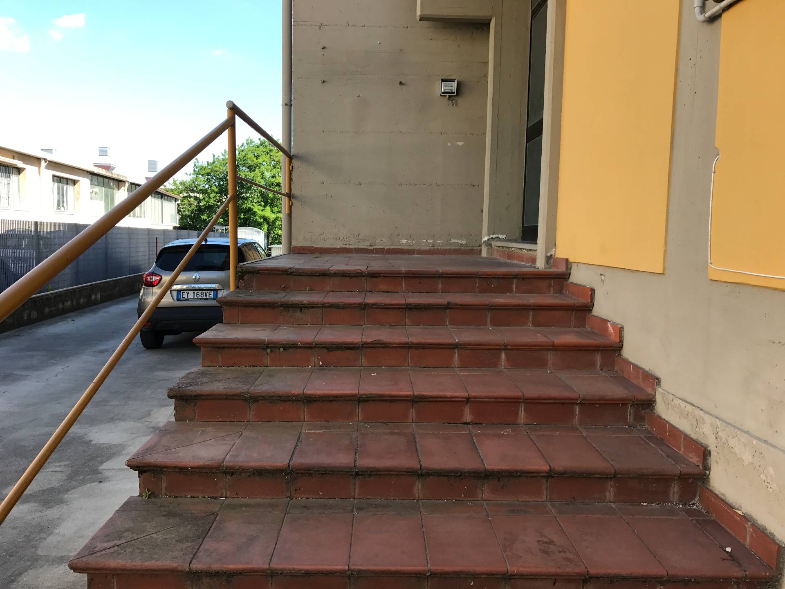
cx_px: 392
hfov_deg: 63.4
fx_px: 635
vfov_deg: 49.7
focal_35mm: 28
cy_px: 294
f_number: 1.8
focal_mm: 3.99
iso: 20
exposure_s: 1/541
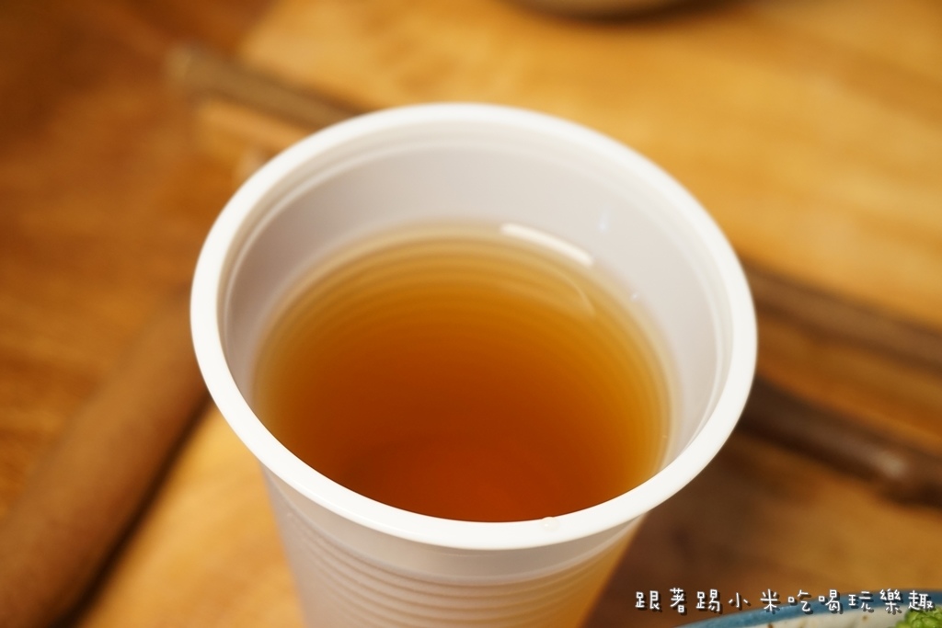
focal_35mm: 52
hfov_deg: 37.8
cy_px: 314
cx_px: 471
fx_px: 1374
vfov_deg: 25.8
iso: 640
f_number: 5.6
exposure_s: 1/60
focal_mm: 35
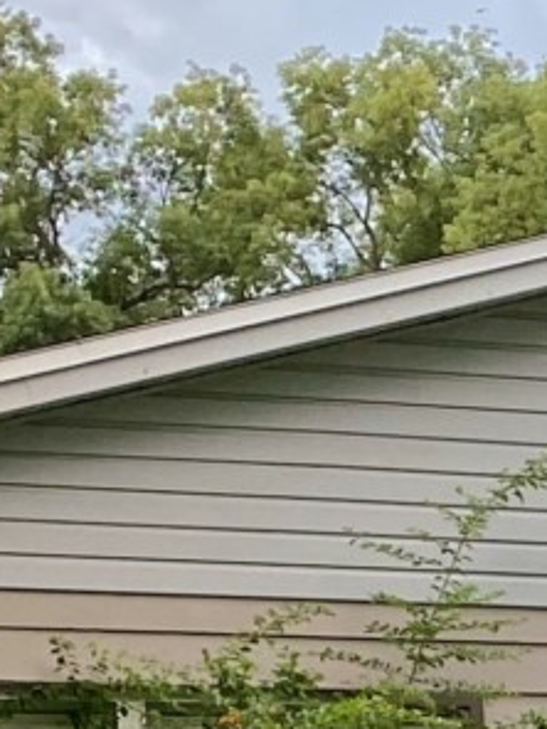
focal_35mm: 180
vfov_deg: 9.9
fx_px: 3792
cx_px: 1542
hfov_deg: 7.4
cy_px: 1625
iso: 125
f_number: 1.8
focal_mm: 4.25
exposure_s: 1/82
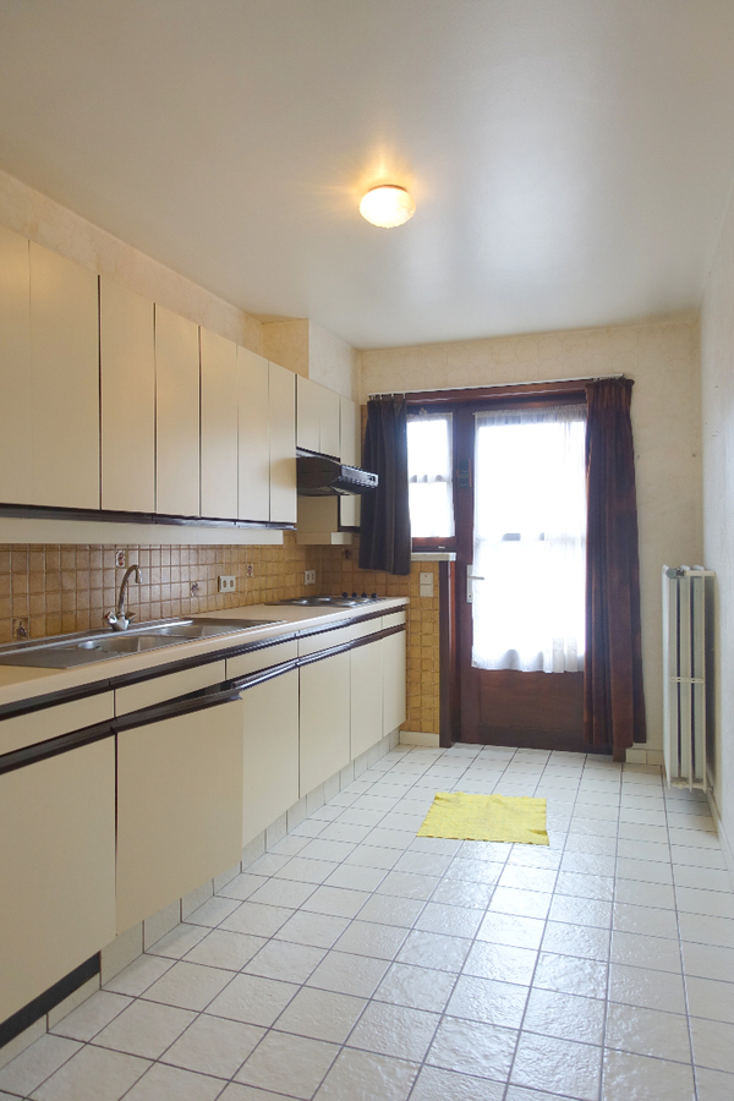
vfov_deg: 73.7
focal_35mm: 24
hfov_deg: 53.1
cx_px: 367
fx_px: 734
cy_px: 550
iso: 125
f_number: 2.2
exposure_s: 1/30
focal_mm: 8.8
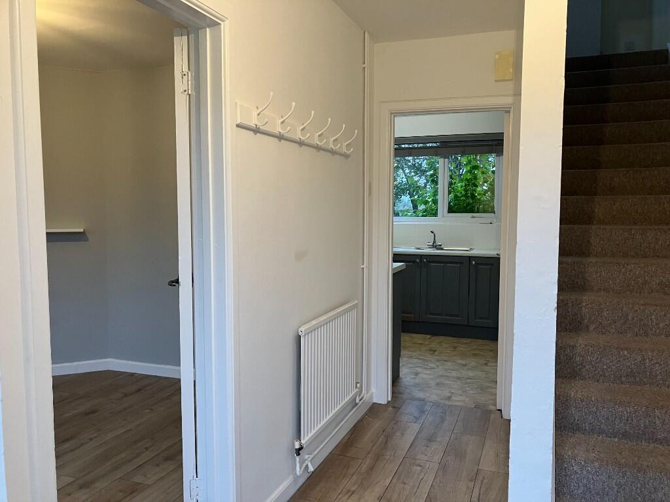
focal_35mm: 28
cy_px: 251
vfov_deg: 49.7
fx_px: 542
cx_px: 335
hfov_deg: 63.4
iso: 100
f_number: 1.8
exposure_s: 1/50
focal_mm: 3.99
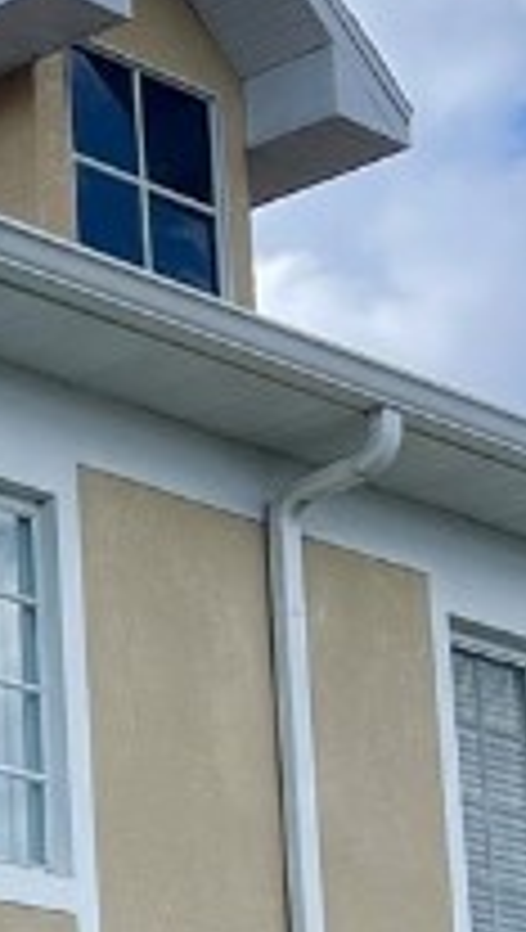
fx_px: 3459
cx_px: -535
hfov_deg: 8.3
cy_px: 905
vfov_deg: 15.1
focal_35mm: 140
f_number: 1.6
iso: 50
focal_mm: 5.1
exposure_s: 1/3344
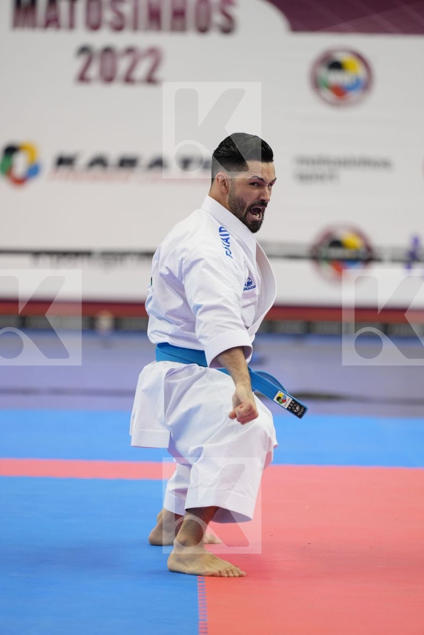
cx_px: 212
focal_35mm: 200
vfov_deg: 10.3
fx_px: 3533
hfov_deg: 6.9
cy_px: 318
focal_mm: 200
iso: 1250
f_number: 2.8
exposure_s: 1/500
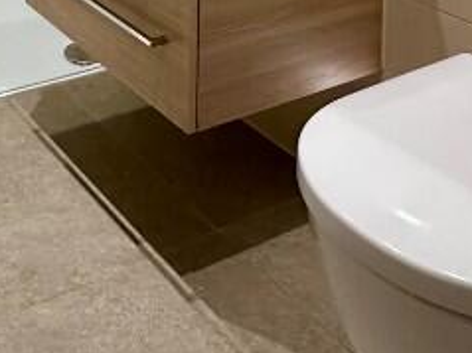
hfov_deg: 30.8
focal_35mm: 60
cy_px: -302
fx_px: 818
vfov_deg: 18.4
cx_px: 53
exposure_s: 1/100
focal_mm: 2.22
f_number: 2.2
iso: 320
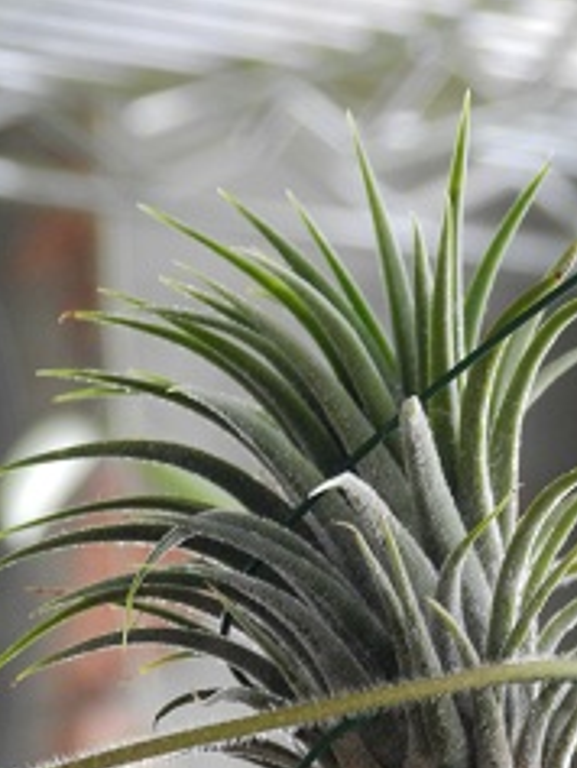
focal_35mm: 245
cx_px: 314
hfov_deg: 6.1
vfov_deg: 8.1
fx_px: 5440
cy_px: 570
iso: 400
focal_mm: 25.7
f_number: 5.1
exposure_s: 1/25
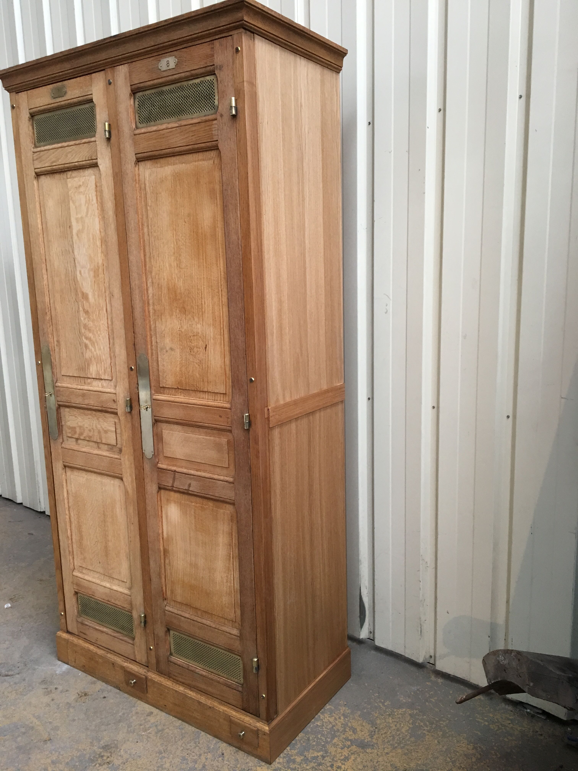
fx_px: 646
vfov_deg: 61.7
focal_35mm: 29
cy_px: 386
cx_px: 289
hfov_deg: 48.2
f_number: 2.2
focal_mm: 4.15
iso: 125
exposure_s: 1/33
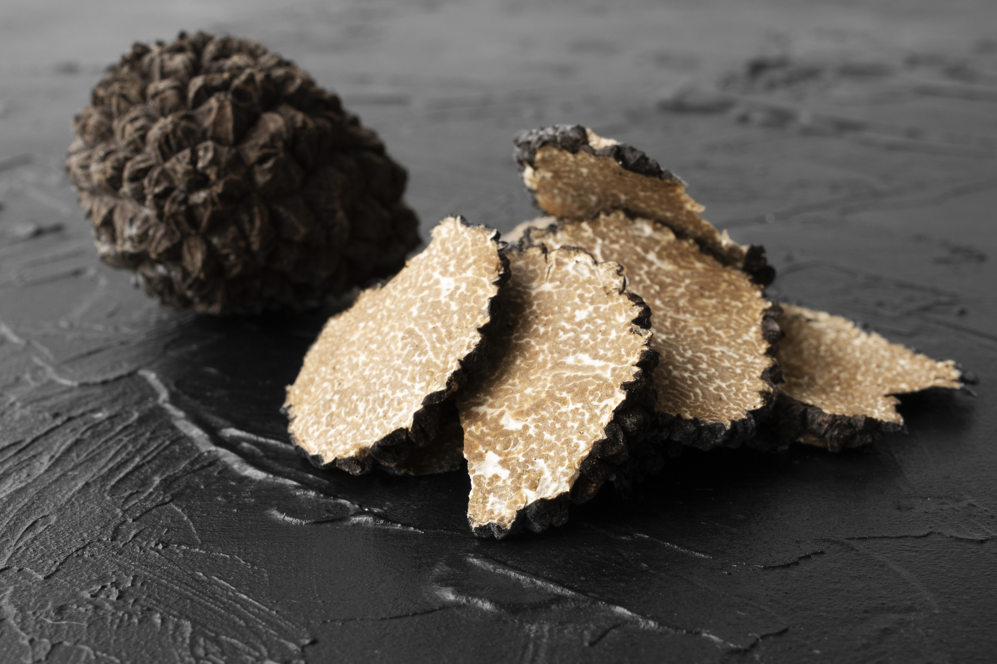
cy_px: 332
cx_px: 498
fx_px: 1468
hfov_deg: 37.5
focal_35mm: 53
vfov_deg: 25.5
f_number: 14
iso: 160
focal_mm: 35
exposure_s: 1/4
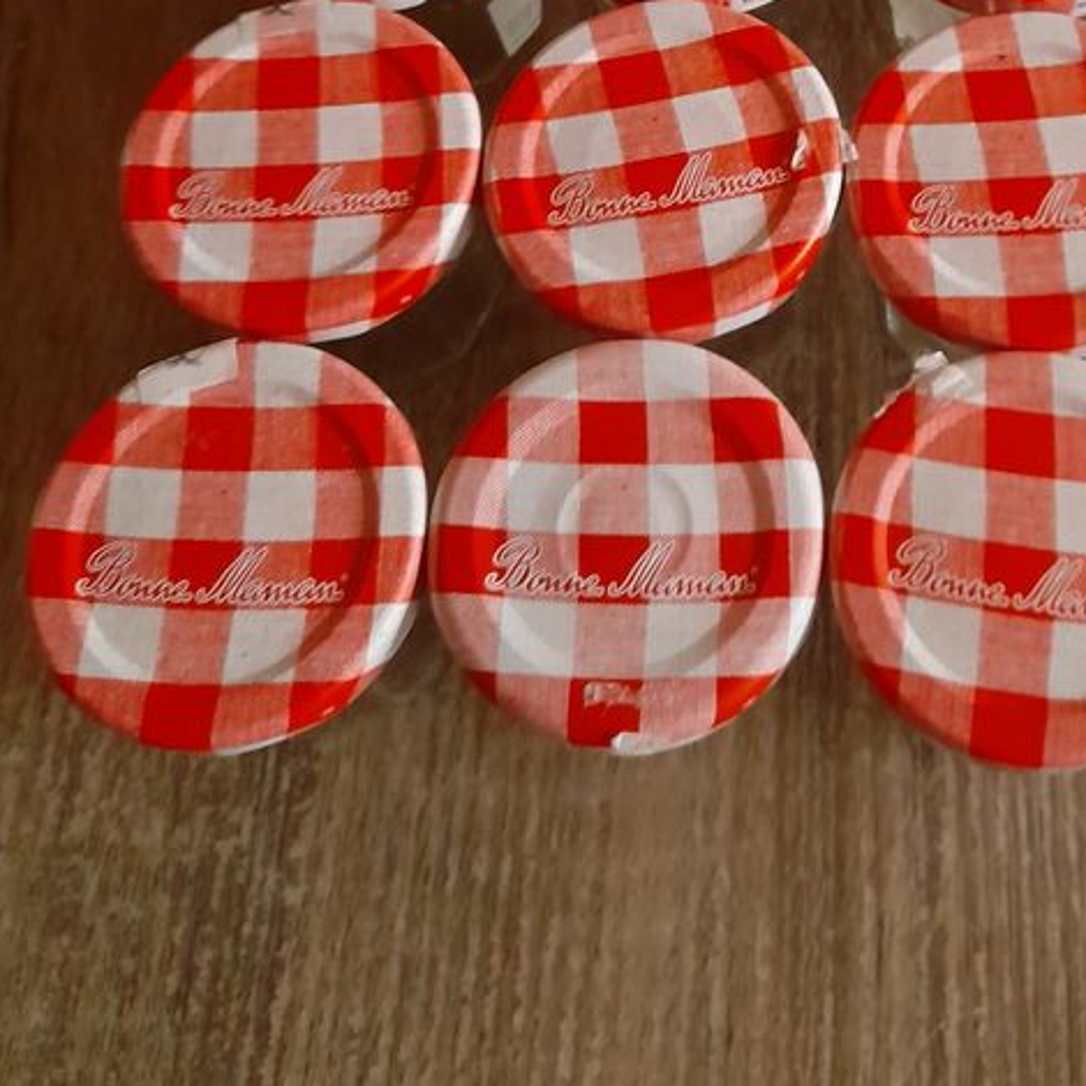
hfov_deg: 35.1
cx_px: 839
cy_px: 25
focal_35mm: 47
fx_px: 1668
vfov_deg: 33.3
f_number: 2
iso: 640
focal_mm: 4.6
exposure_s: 1/10
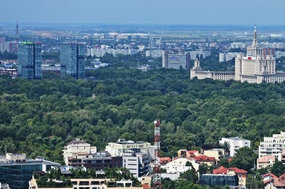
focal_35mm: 190
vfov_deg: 7.2
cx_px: 250
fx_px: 1502
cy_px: 72
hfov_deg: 10.8
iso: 100
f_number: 5.6
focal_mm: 68
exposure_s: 1/400
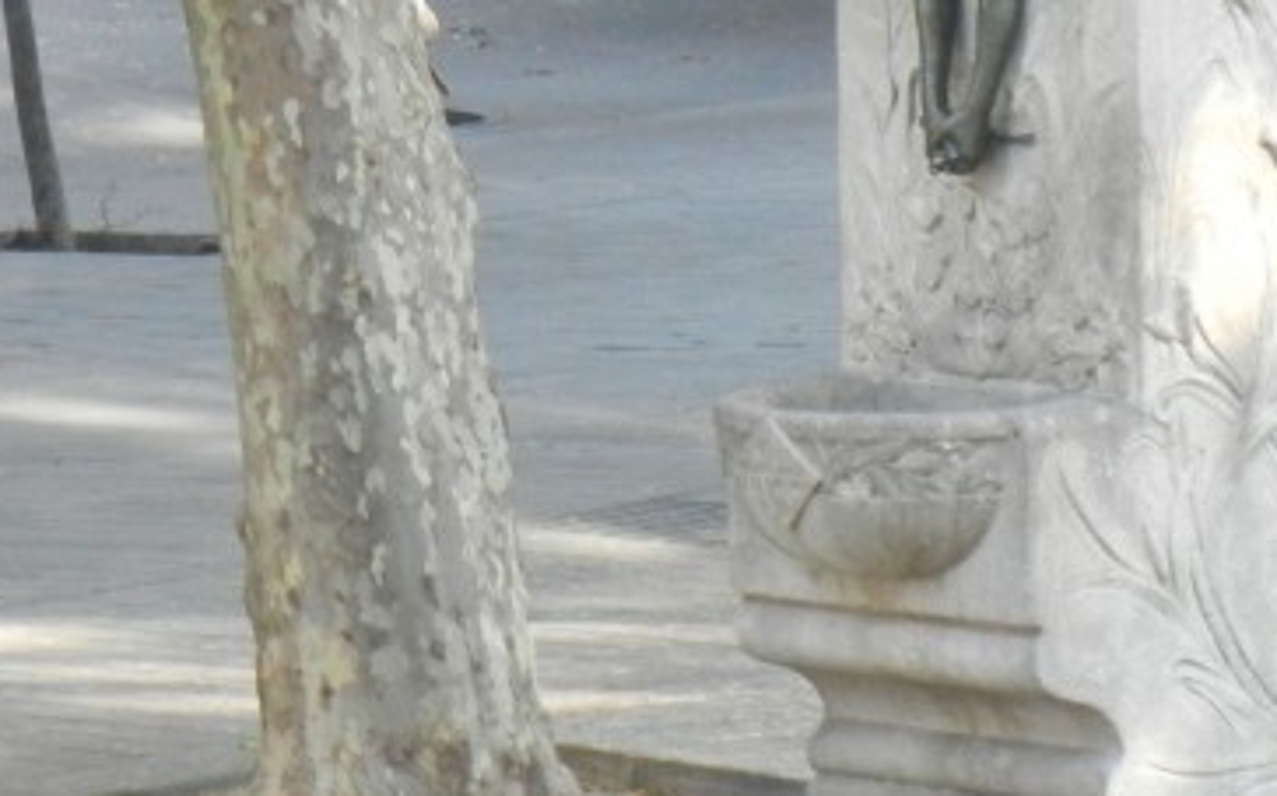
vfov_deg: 3.3
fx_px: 13808
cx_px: 874
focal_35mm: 397
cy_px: -140
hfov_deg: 5.3
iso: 640
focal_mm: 24
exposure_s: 1/82.7
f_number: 4.6
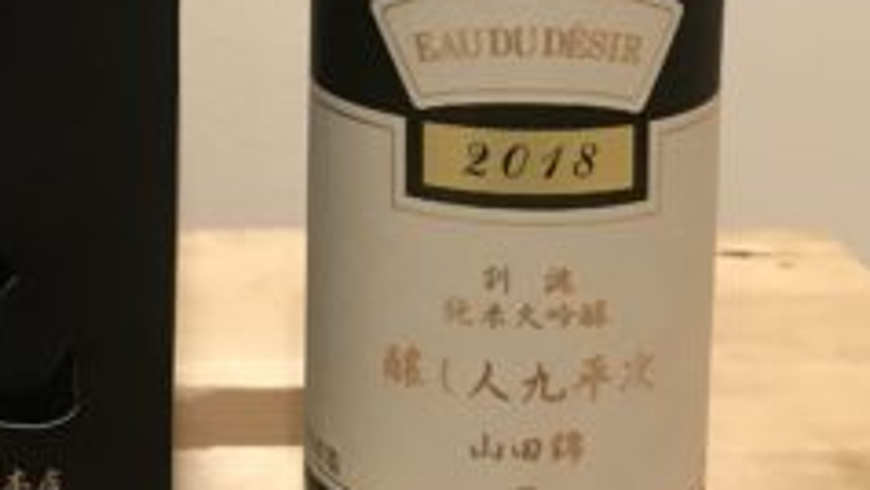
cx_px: 172
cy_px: -165
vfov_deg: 14.9
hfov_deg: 27.0
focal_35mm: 77
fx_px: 1777
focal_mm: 3.99
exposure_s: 1/17
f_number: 1.8
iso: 100
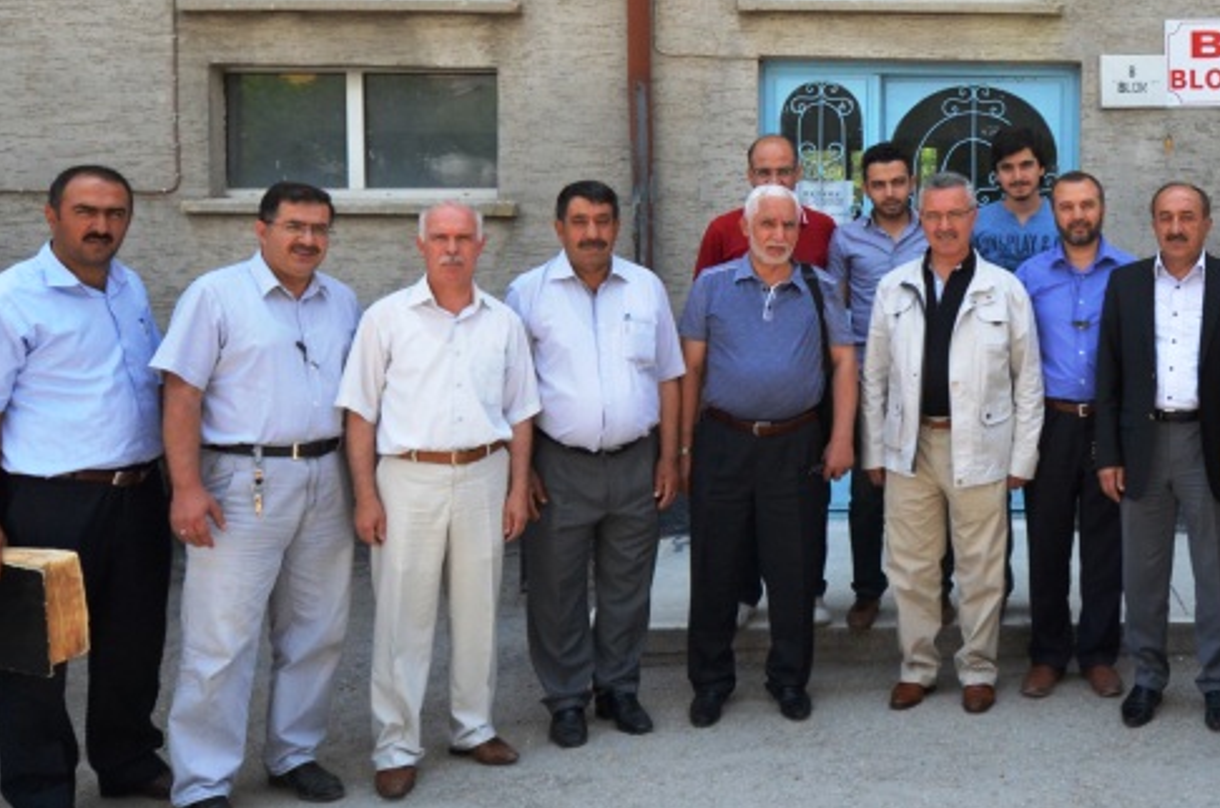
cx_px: 999
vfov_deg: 32.2
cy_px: 268
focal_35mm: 41
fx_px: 1388
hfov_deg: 44.8
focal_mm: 13
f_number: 6.3
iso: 640
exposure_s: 1/800
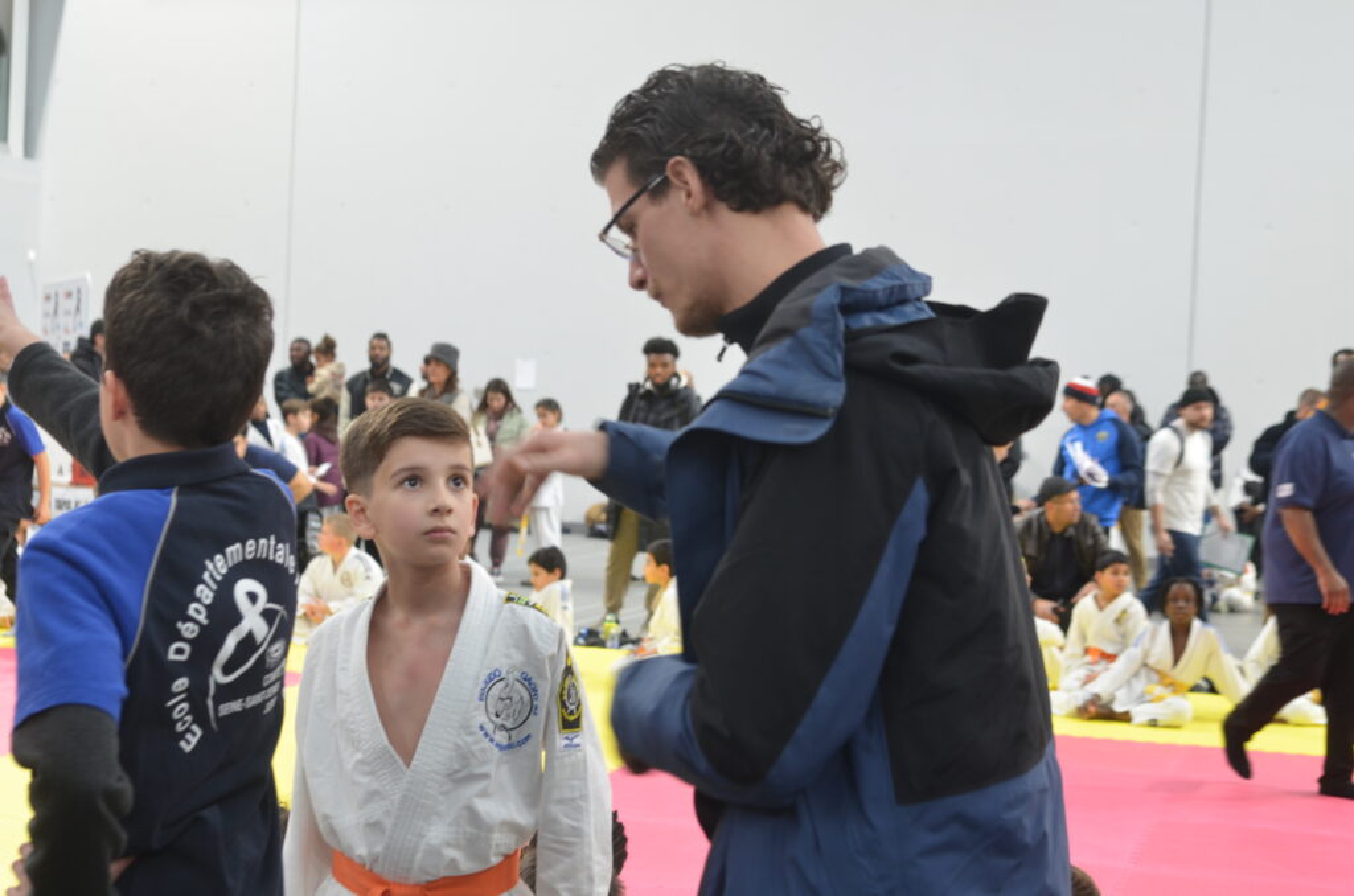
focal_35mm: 66
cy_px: 448
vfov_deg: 20.5
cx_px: 677
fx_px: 2477
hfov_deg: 30.6
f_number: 4.5
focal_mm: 44
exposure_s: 1/80
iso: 400
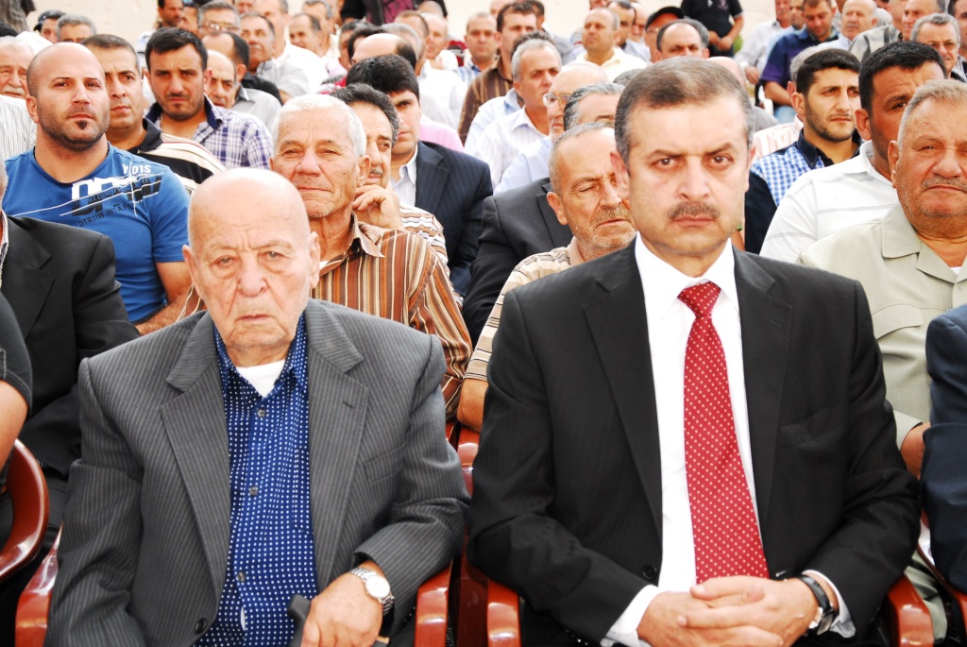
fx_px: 2017
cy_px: 324
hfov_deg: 27.0
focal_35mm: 75
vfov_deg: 18.2
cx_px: 484
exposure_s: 1/250
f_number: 5
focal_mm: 50
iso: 500
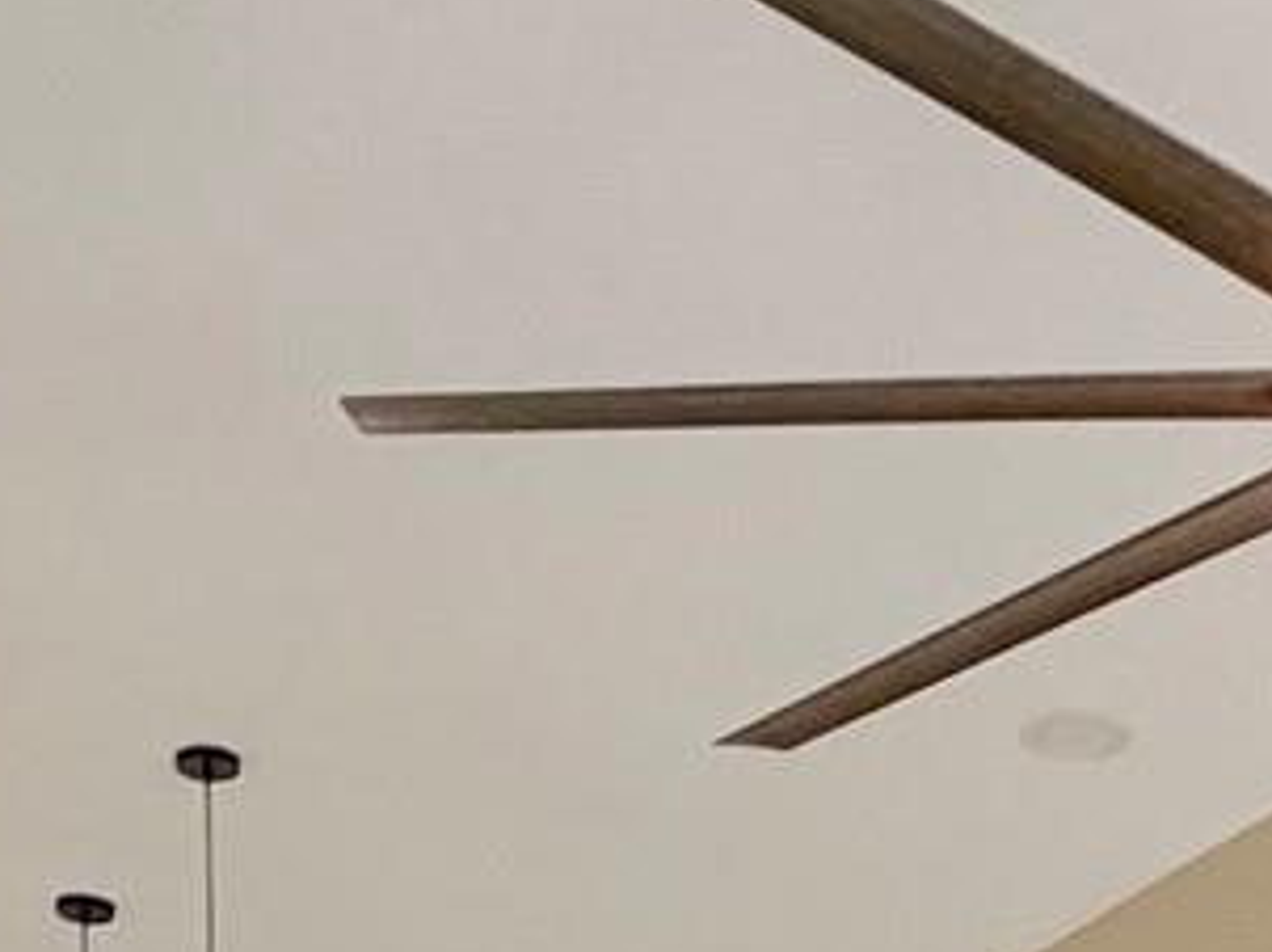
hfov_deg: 20.5
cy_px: 2325
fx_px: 3488
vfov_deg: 12.2
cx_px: 952
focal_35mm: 95
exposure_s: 1/60
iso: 320
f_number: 2.2
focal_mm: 2.22
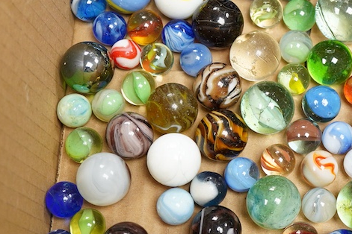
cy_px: 113
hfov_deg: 23.2
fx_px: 841
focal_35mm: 86
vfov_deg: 15.9
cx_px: 298
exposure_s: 1/125
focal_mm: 30
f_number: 3.5
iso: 1250
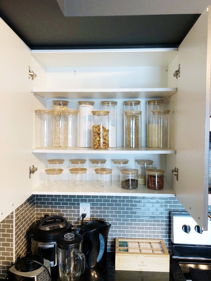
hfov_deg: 49.7
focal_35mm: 28
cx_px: 106
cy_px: 140
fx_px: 228
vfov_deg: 63.4
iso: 40
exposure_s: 1/15
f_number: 1.8
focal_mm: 3.99
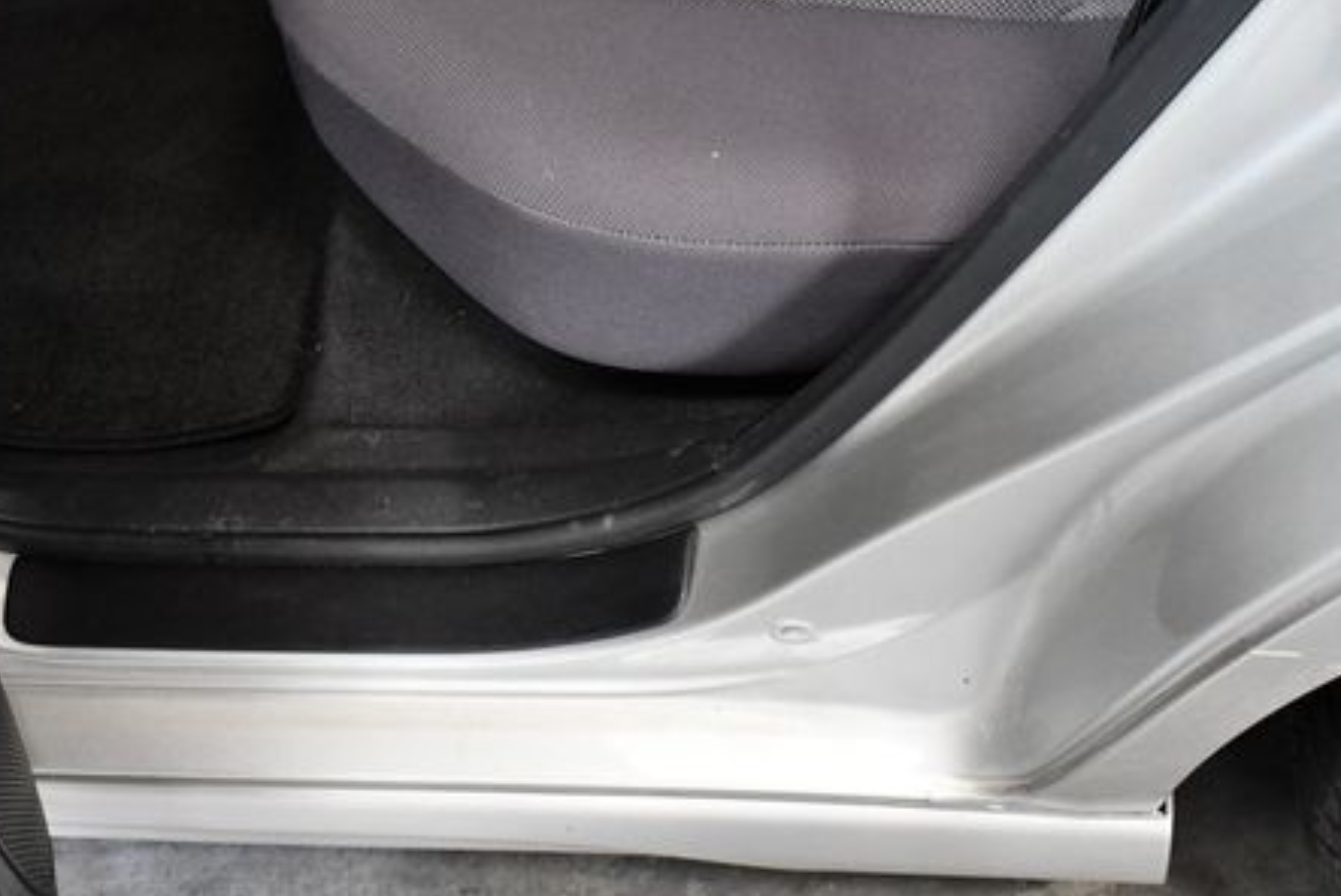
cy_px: 442
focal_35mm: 52
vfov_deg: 26.0
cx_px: 784
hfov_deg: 38.1
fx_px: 1938
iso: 1600
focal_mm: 18
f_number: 3.5
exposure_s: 1/125
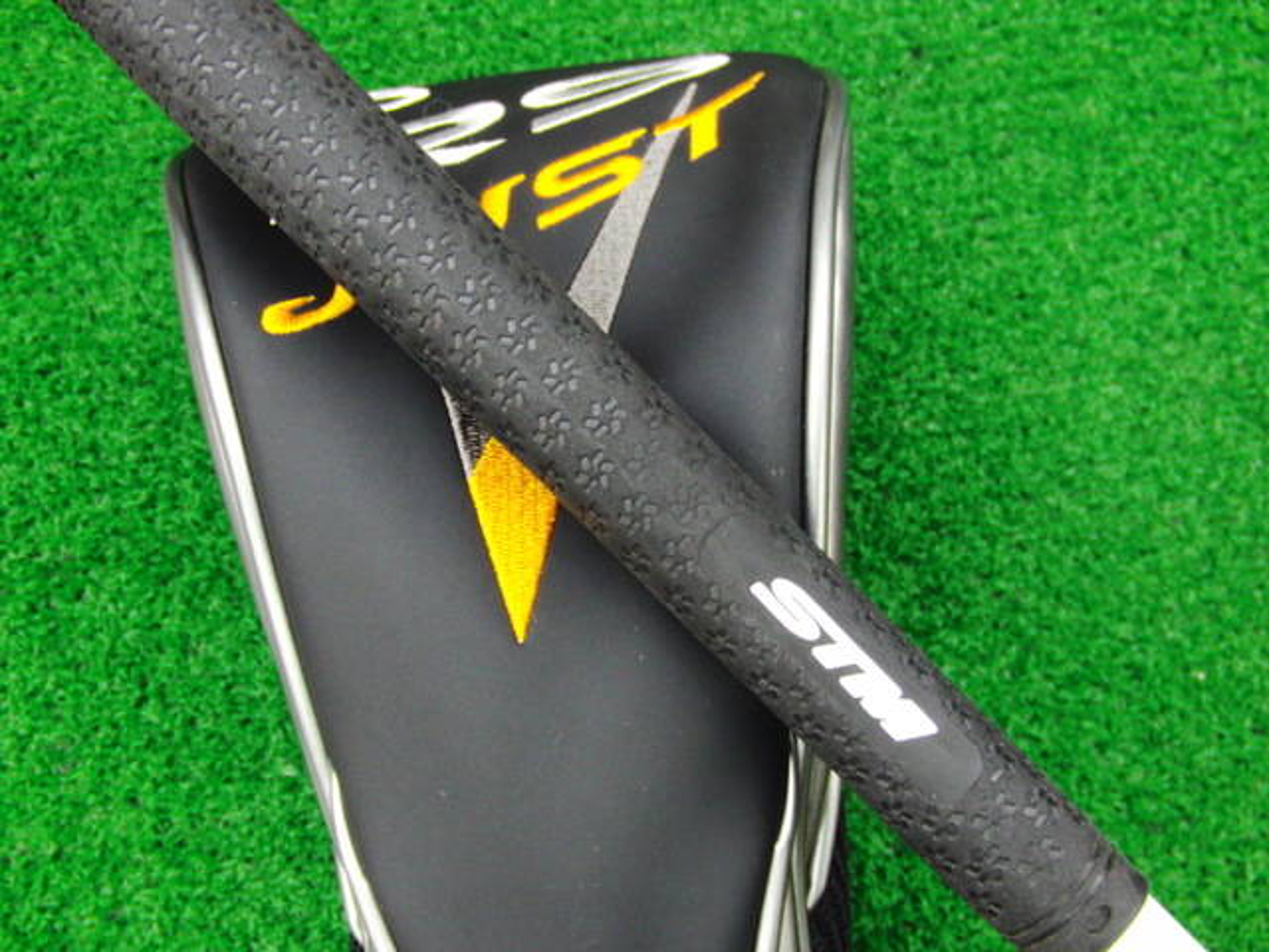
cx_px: 634
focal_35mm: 37
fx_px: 1356
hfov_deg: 50.1
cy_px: 476
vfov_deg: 38.7
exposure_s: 1/25
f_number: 3.6
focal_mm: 6.42
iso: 400
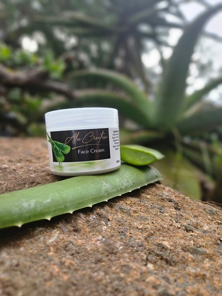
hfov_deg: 58.9
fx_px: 197
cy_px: 148
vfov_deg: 73.9
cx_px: 111
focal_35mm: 23
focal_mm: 5.4
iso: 25
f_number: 1.8
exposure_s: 1/100
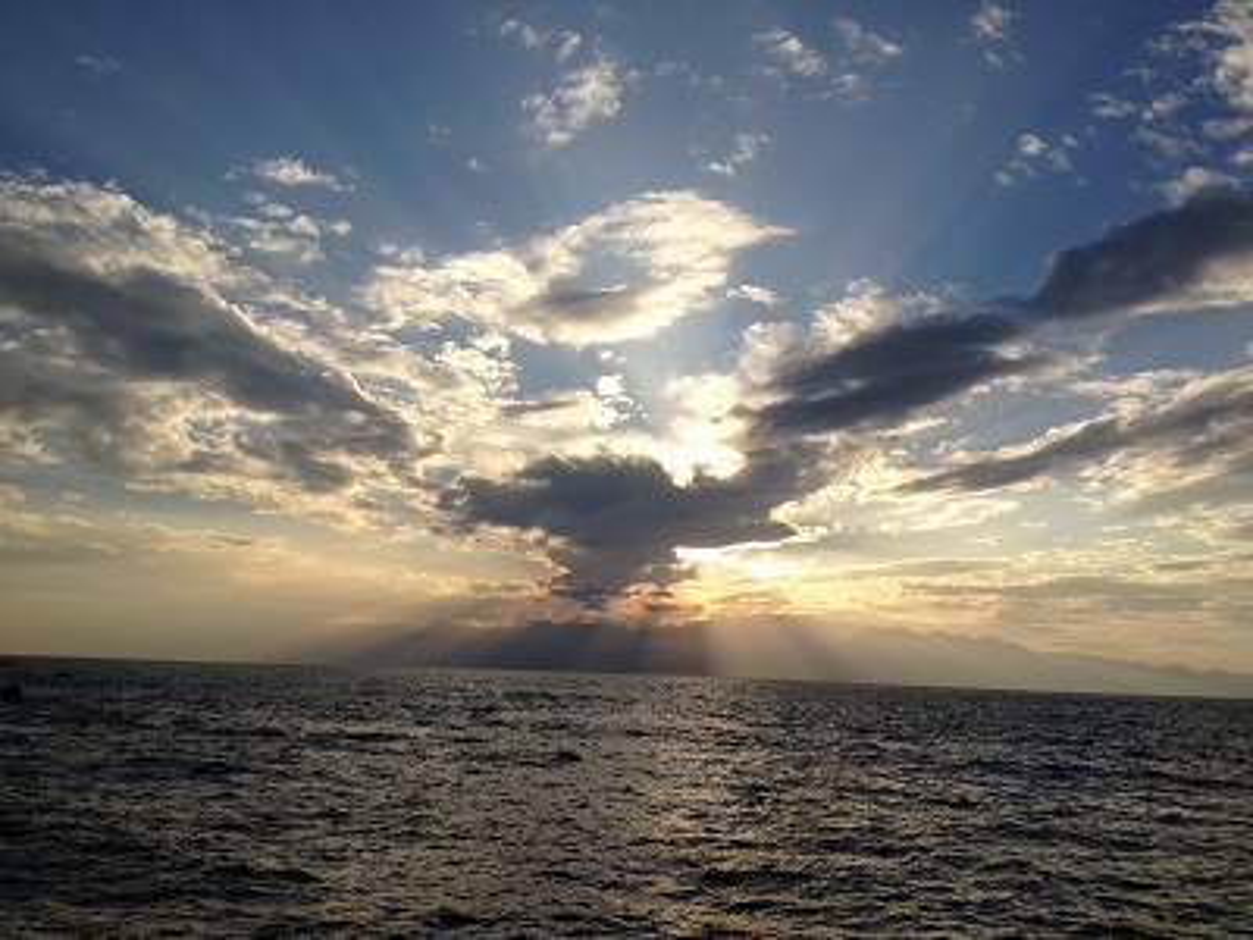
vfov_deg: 40.7
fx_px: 1267
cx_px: 626
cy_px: 470
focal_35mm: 35
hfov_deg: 52.6
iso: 50
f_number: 2.4
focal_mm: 4.28
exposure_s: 1/3460
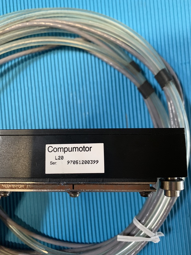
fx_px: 191
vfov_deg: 67.3
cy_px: 128
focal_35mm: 26
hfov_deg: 53.1
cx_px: 96
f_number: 1.8
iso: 500
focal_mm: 4.25
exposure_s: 1/30
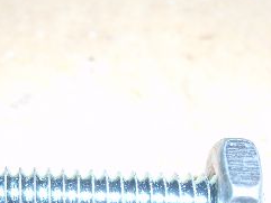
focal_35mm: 87
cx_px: 81
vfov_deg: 16.3
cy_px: 239
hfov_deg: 22.4
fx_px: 681
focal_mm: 5.8
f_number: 2.8
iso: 100
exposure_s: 1/45
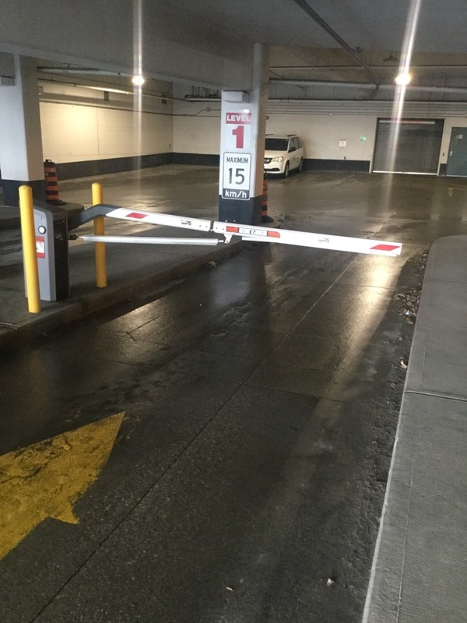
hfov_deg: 45.4
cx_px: 234
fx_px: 558
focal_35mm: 31
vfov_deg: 58.4
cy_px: 312
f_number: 2.4
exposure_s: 1/30
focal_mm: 3.3
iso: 200
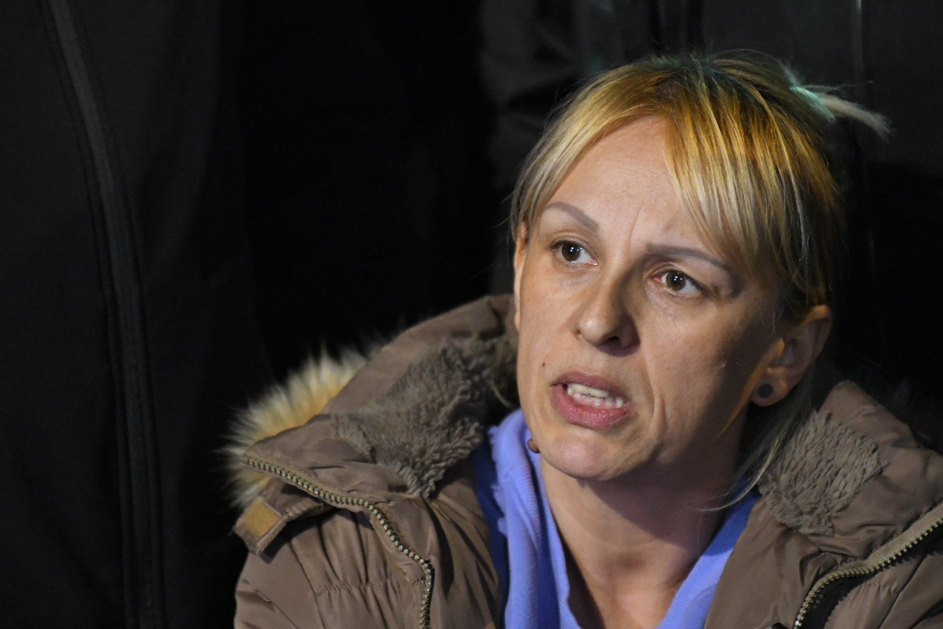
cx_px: 472
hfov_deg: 6.9
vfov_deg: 4.6
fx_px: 7858
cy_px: 314
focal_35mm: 300
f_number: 3.2
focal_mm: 200
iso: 8000
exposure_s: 1/125
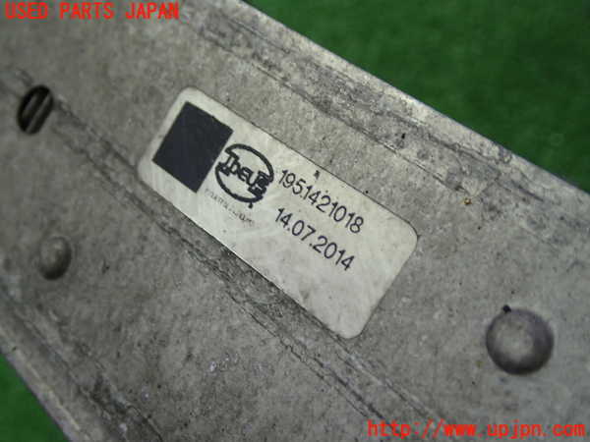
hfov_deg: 45.8
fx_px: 699
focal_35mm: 41
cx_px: 295
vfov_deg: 35.1
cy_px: 221
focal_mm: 7.31
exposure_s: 1/40
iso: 250
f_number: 2.8
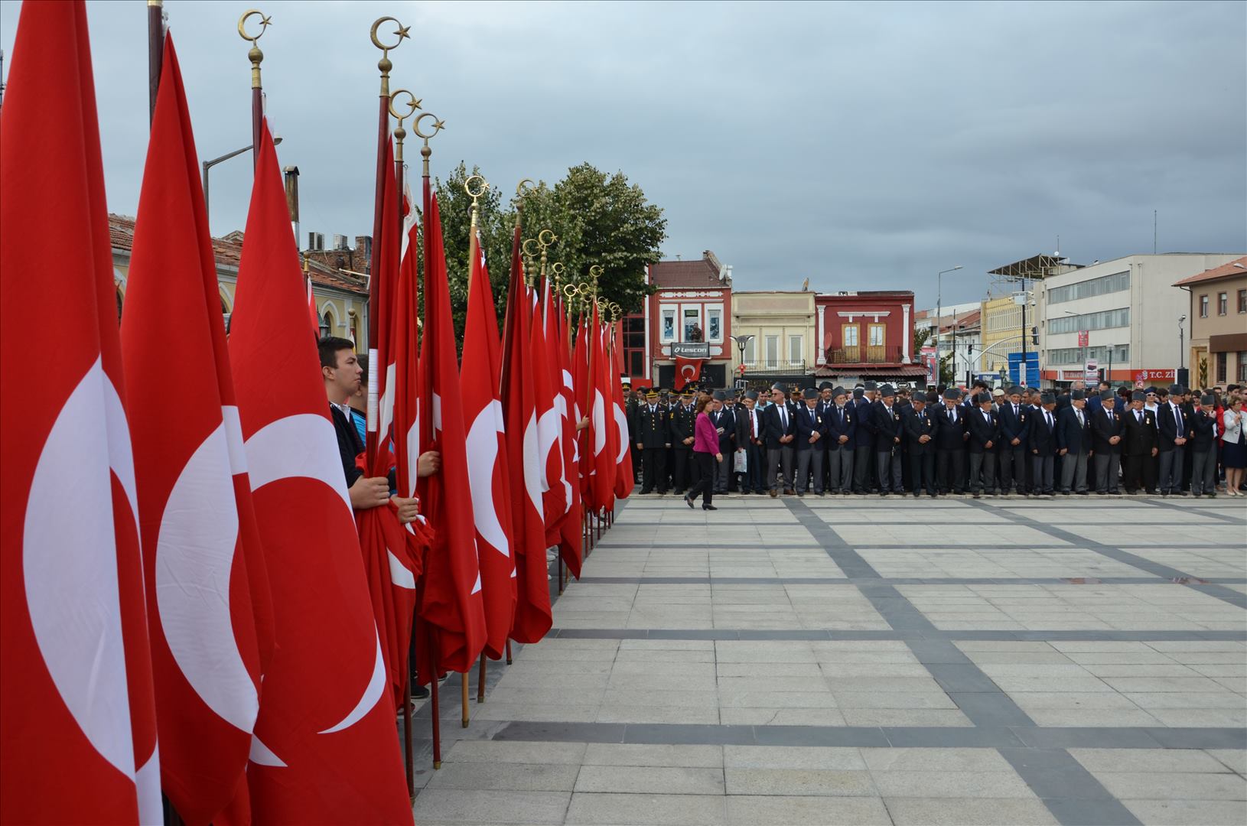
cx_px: 624
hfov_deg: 59.6
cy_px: 413
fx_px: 1089
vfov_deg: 41.5
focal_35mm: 32
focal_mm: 21
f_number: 8
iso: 140
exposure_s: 1/250
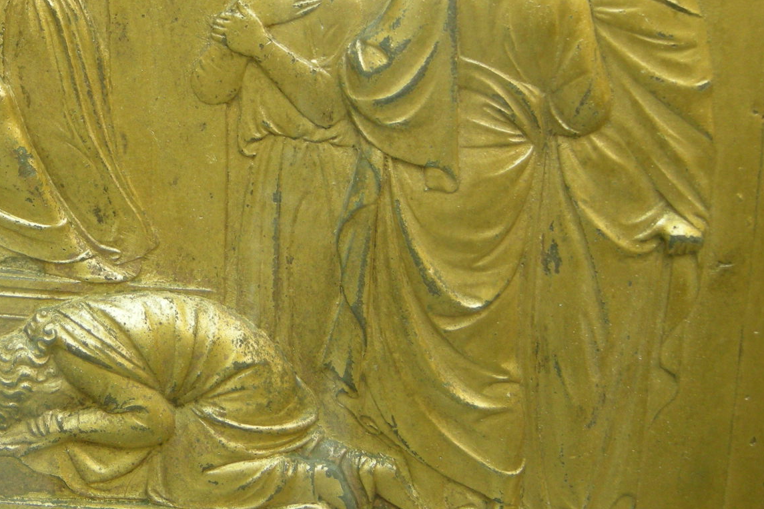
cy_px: 142
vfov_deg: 20.2
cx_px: 221
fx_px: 1422
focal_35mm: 67
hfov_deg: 29.7
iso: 158
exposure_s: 1/59.8
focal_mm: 7.5
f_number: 2.7
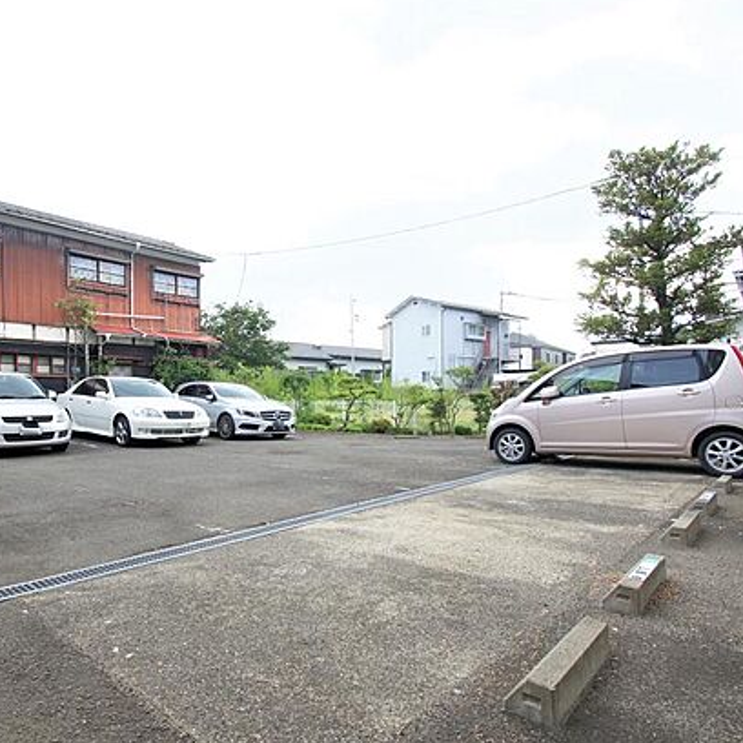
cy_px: 375
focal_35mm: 20
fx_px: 486
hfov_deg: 74.2
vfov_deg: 74.8
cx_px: 308
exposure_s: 1/100
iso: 100
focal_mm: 10
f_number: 6.3
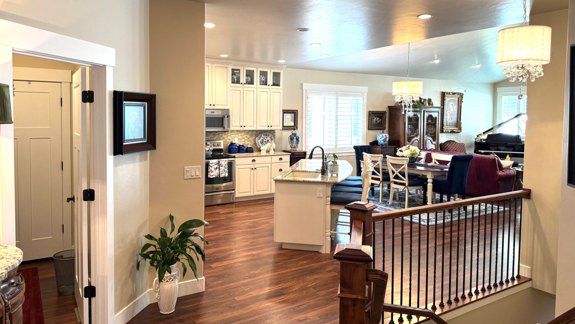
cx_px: 282
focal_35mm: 27
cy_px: 135
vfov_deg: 42.7
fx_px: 412
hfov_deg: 69.9
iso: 200
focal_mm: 6.76
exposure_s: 1/120
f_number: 1.78
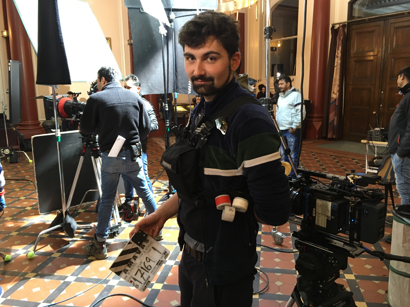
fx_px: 343
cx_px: 205
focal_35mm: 29
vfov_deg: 48.2
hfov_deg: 61.7
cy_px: 154
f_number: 2.2
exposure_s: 1/33
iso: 160
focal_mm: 4.15
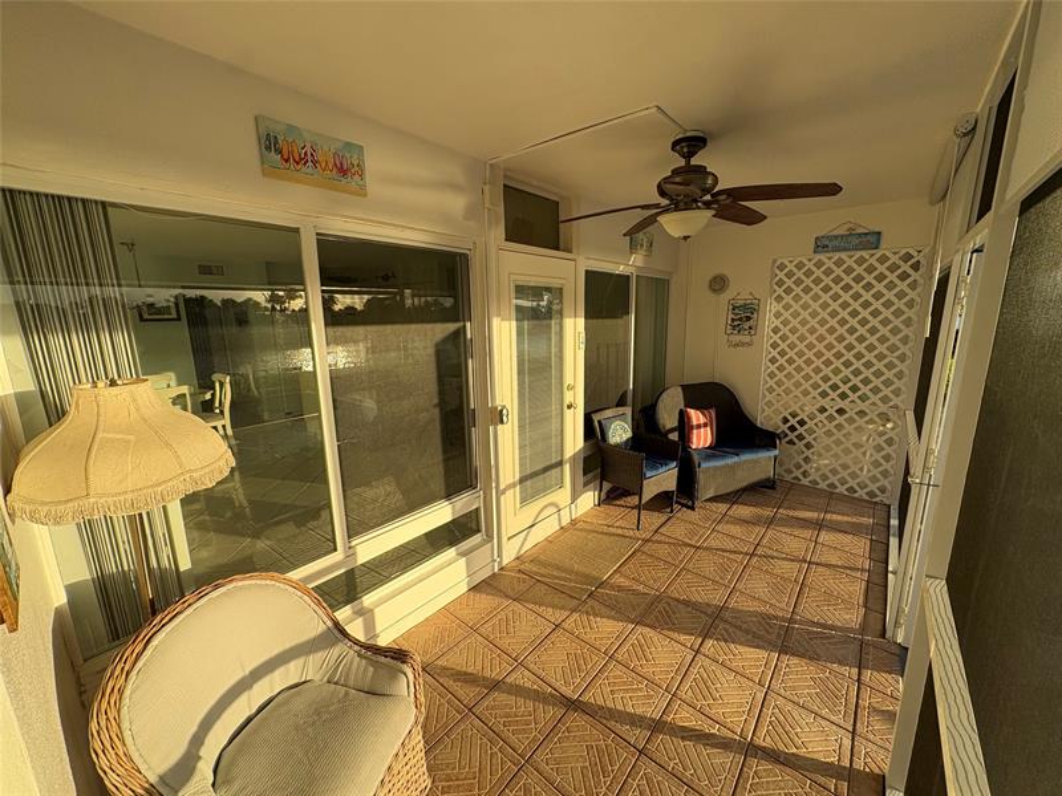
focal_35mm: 14
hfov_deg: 102.1
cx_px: 531
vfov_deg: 85.7
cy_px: 398
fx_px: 430
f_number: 2.2
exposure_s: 1/587
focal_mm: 2.22
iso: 64
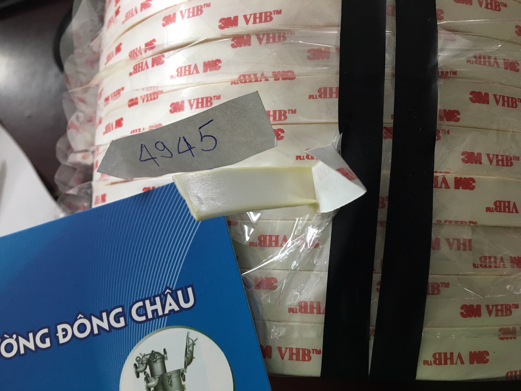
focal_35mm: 29
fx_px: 436
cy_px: 196
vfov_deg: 48.2
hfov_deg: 61.7
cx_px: 260
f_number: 2.2
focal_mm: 4.15
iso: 64
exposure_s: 1/17
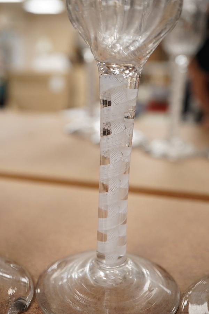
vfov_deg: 43.6
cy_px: 157
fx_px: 392
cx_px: 104
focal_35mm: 45
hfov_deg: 29.9
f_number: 8
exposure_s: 1/125
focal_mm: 30
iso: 1250
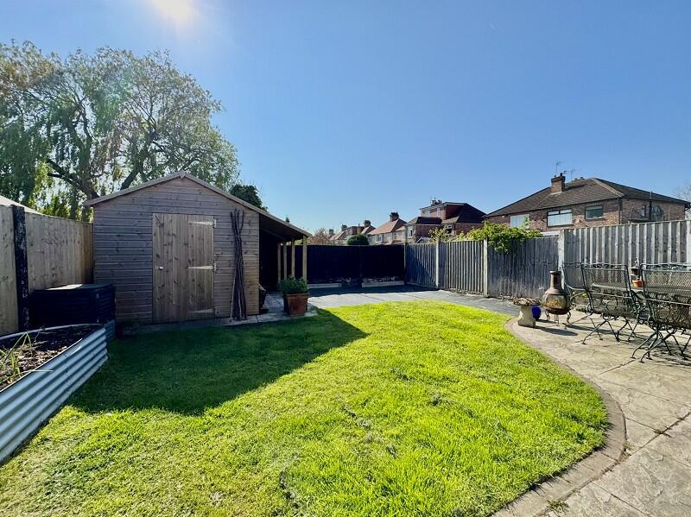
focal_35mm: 14
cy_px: 258
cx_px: 346
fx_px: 279
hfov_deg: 102.1
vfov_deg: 85.6
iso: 50
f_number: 2.2
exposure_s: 1/3106
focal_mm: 2.22
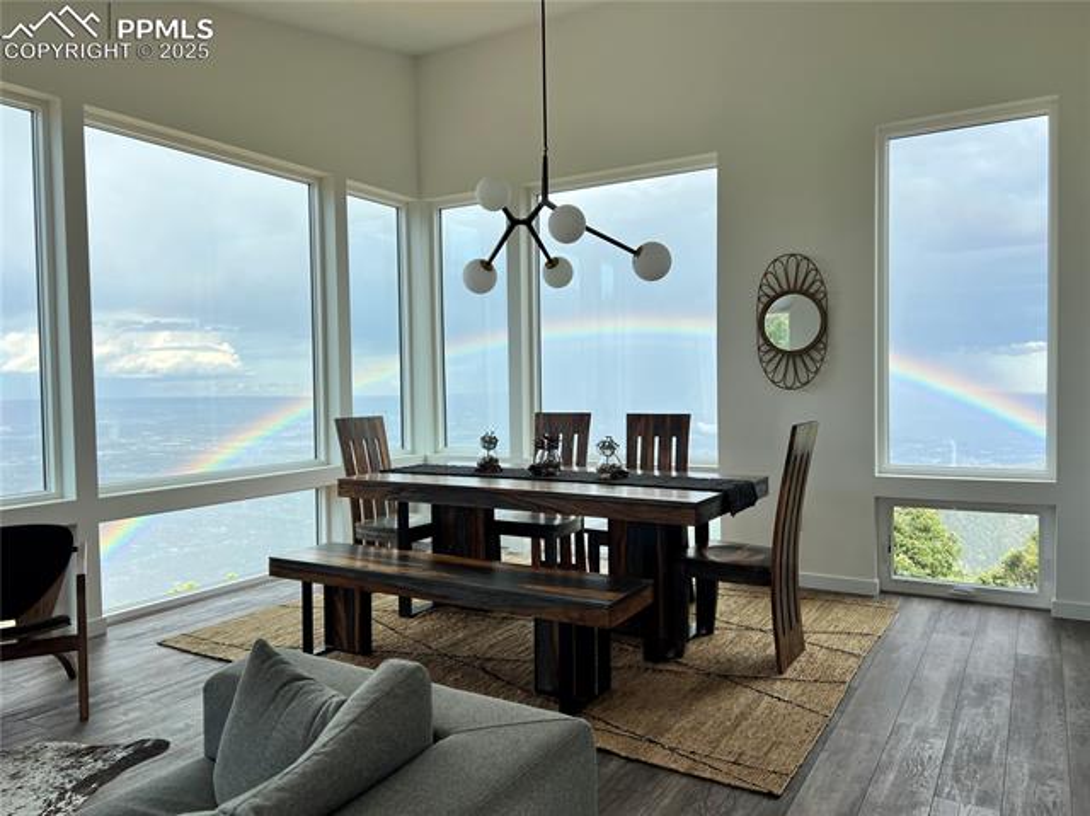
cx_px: 545
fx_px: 818
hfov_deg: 67.3
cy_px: 408
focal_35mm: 26
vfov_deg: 53.0
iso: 50
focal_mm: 5.7
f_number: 1.5
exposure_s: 1/1196
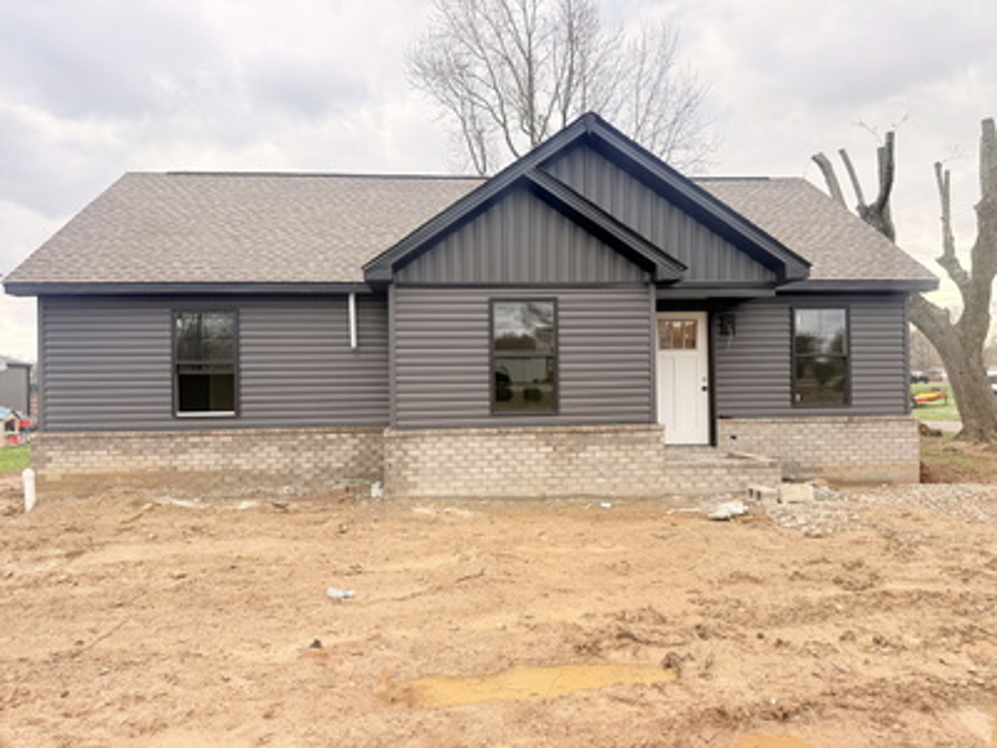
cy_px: 374
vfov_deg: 56.8
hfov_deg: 71.6
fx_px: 691
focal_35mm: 24
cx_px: 498
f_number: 1.78
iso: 80
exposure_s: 1/683
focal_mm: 6.76
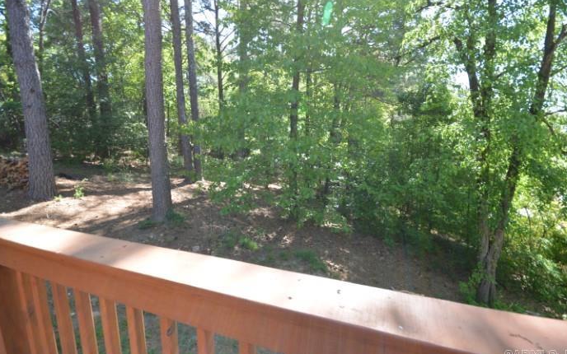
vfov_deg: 71.2
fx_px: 247
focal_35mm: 16
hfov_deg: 97.8
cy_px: 168
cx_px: 290
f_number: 8
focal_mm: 10
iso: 100
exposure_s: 1/20
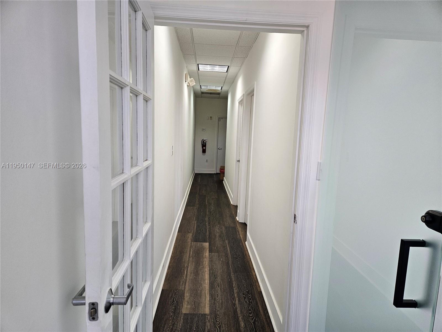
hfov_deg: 73.9
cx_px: 221
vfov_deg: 58.9
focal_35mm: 23
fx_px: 294
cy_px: 166
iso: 125
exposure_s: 1/120
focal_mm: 5.4
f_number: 1.8
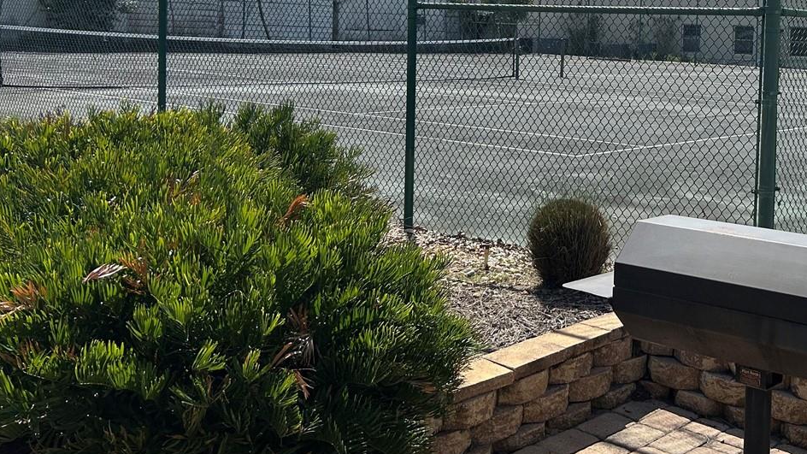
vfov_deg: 24.2
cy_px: 48
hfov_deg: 41.2
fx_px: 1027
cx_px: 639
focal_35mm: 48
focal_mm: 5.7
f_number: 1.5
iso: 50
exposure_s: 1/6211
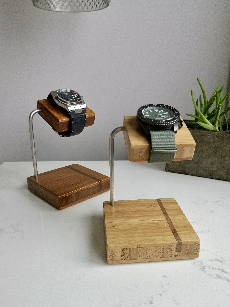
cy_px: 154
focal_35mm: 29
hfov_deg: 48.2
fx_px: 257
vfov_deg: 61.7
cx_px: 115
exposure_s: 1/30
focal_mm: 5.58
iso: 320
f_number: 1.8
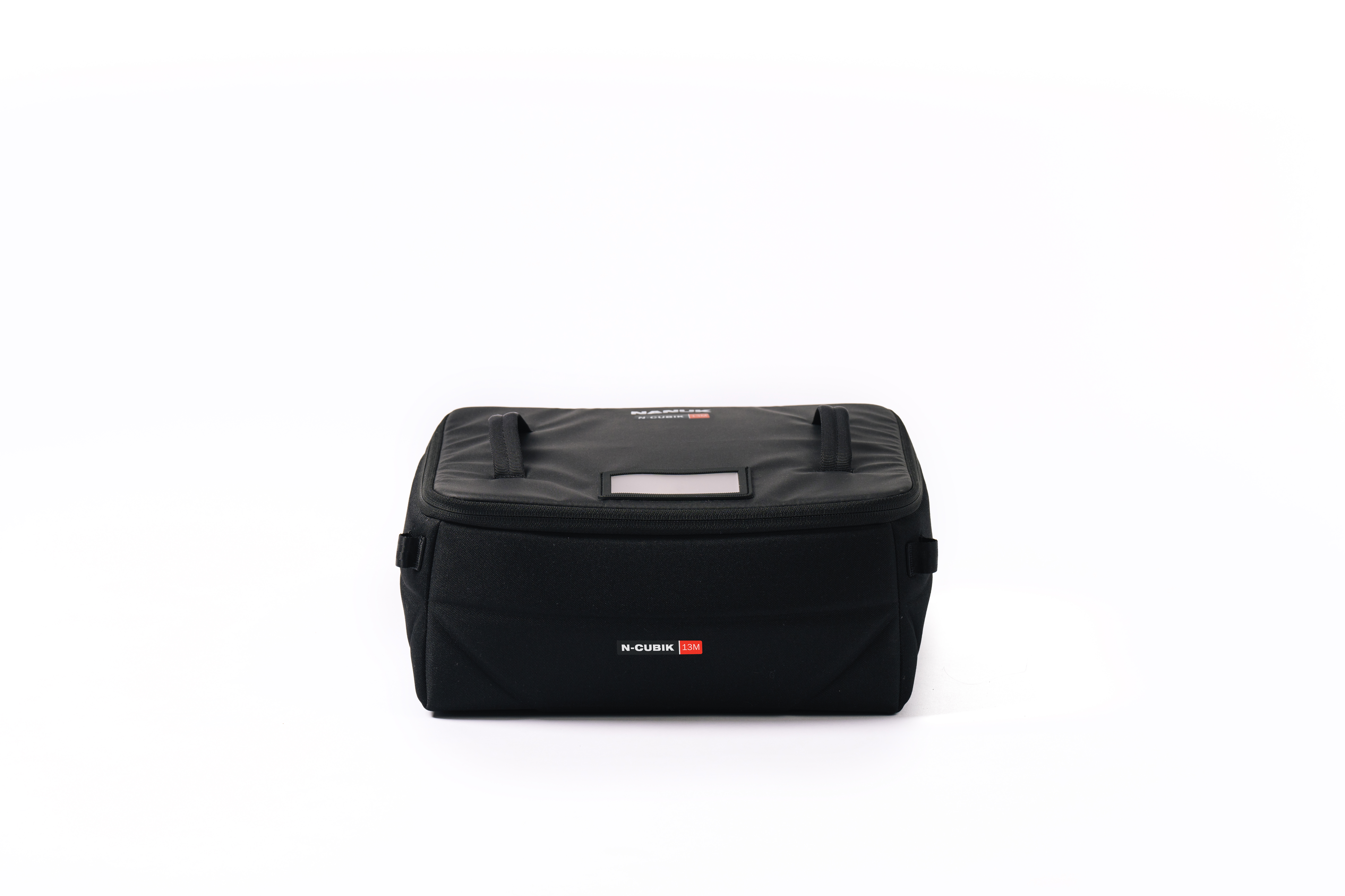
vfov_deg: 11.8
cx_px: 672
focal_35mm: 116
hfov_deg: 17.6
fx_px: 4334
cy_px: 448
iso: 200
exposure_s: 1/200
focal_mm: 116
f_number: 8
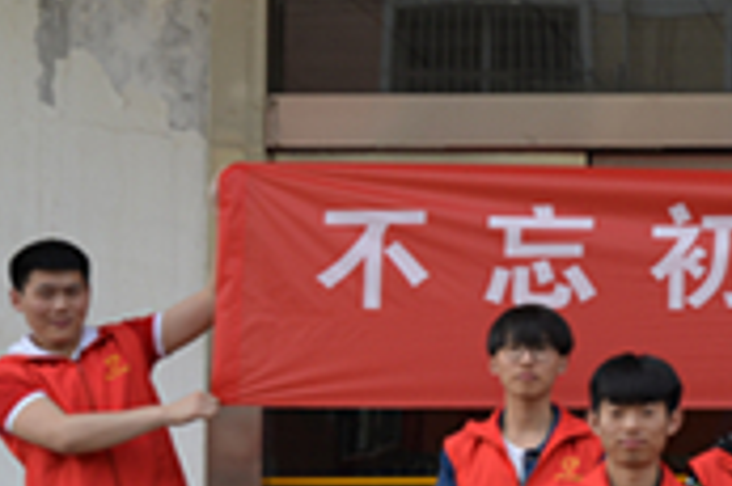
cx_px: 1295
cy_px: 228
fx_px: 4103
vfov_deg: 6.8
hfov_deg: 9.7
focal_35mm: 202
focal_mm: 50
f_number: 7.1
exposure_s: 1/200
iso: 200
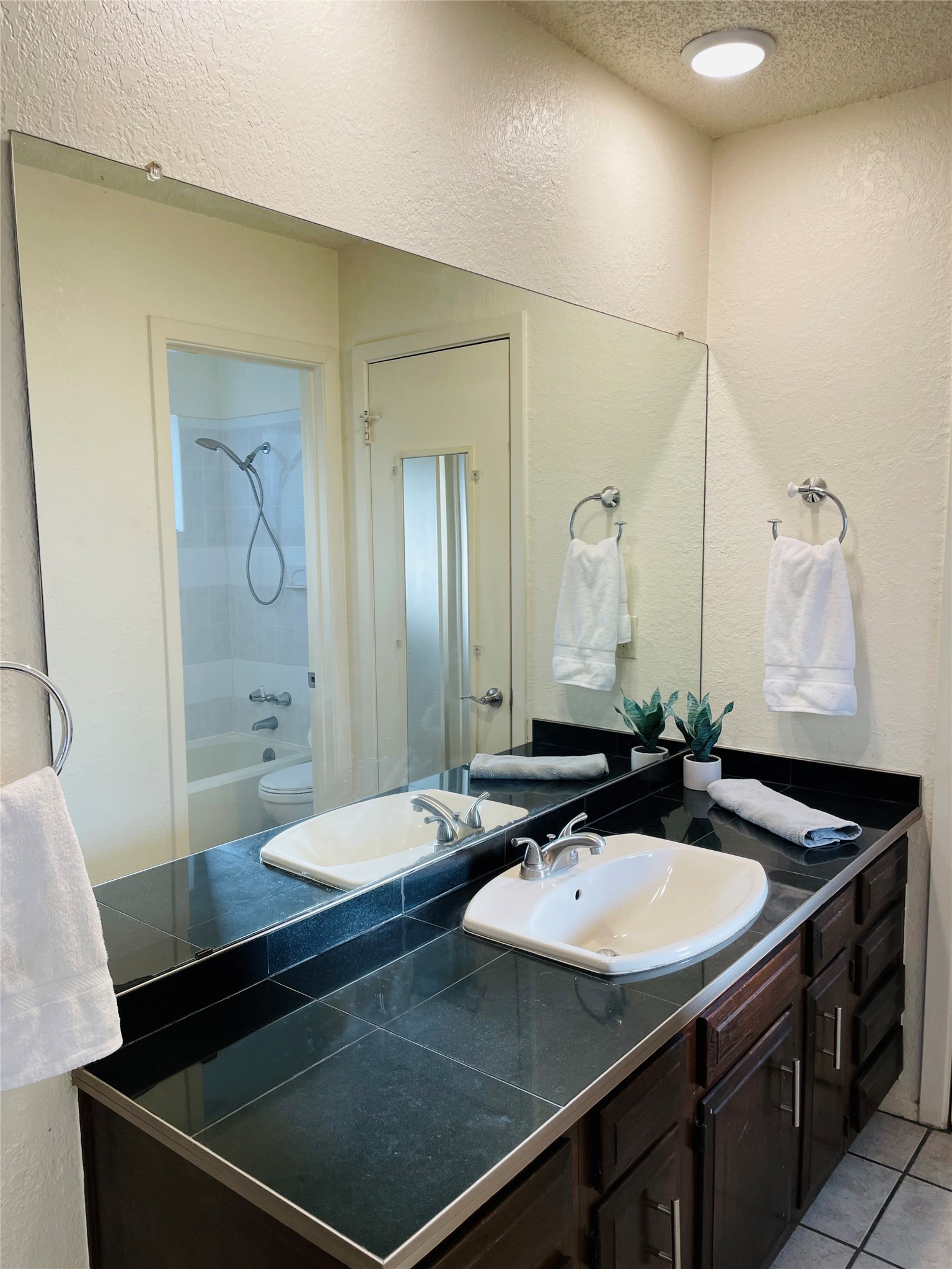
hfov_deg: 53.1
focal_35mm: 26
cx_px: 476
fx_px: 953
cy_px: 634
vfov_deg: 67.3
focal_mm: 4.2
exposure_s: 1/120
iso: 64
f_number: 1.6
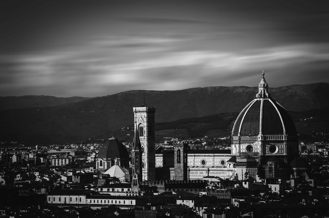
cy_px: 109
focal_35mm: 158
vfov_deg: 8.7
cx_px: 164
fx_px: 1437
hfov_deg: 13.1
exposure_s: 1/160
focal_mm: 105
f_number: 14
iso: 100
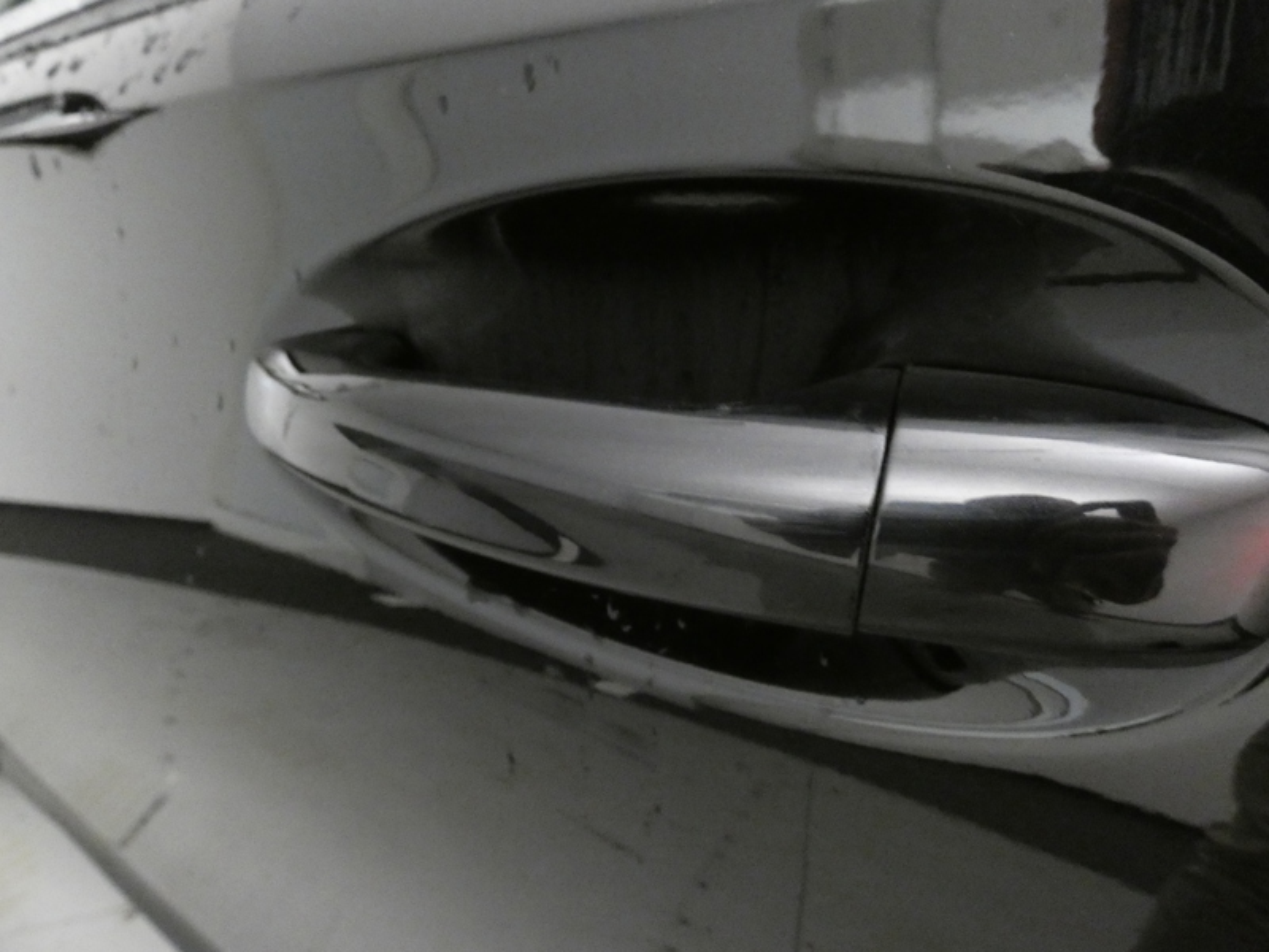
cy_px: 476
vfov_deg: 66.0
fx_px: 733
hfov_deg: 81.7
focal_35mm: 20
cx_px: 634
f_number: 2.8
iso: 1600
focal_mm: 3.6
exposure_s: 1/20
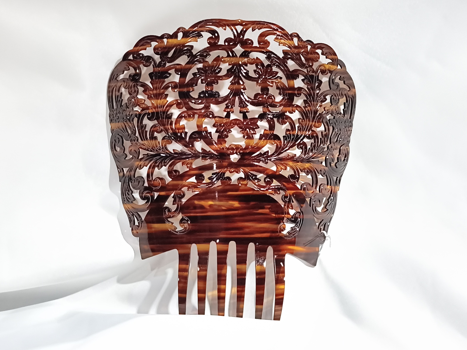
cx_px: 234
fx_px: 1403
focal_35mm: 104
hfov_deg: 18.9
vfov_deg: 14.2
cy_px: 175
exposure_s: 1/800
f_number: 2
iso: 3200
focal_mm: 8.8
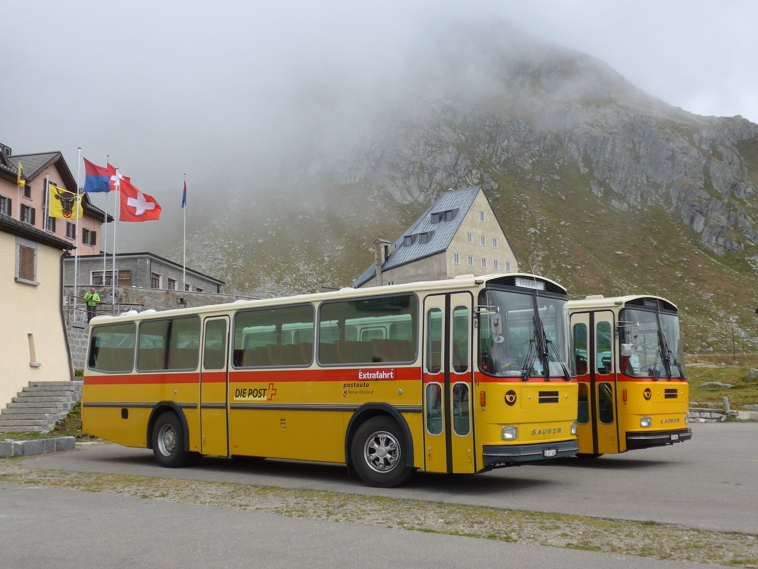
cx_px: 387
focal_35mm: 40
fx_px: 876
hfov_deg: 46.8
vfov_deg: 36.0
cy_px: 279
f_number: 2.8
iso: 80
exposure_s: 1/1000
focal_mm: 8
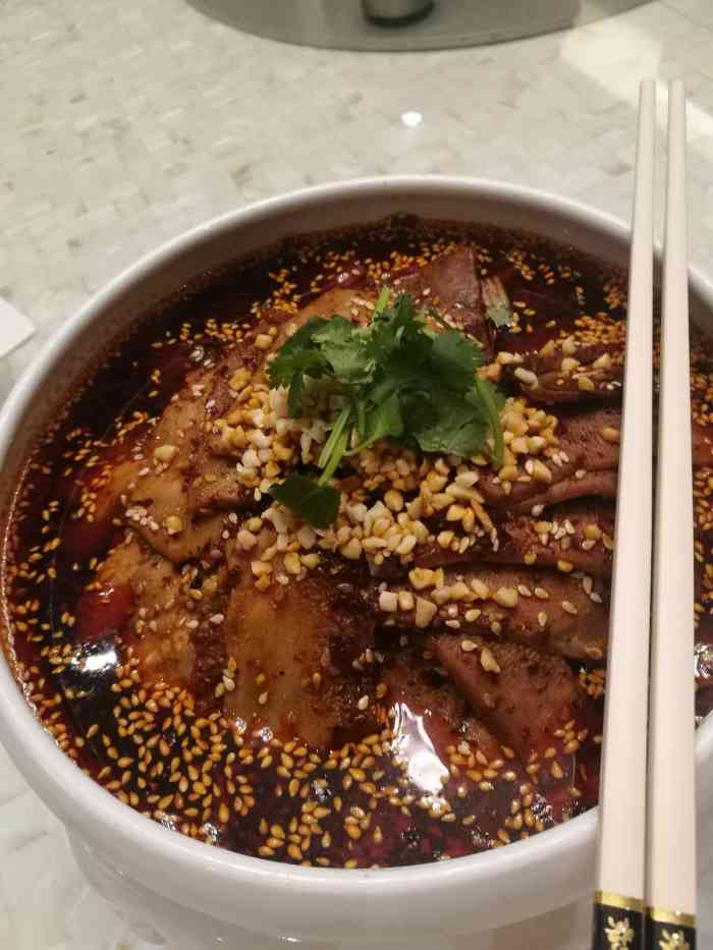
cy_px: 475
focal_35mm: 27
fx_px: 741
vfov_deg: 65.3
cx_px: 356
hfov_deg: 51.4
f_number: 2.2
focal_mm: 4.5
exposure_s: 1/33.3
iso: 320
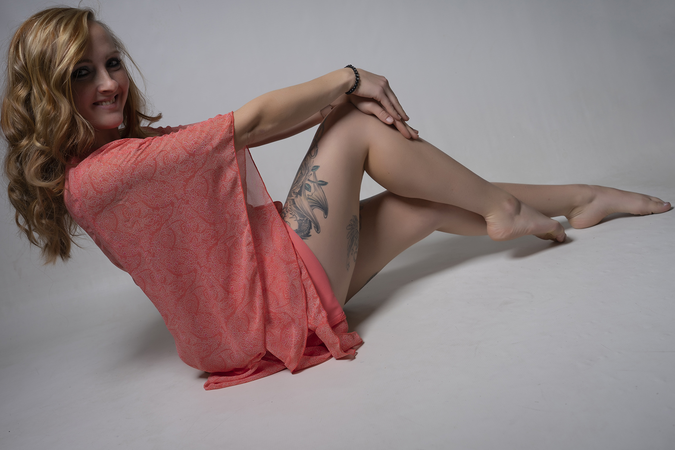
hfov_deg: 41.9
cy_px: 222
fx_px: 881
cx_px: 337
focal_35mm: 47
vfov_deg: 28.6
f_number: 5.6
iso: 50
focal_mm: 46
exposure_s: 1/200
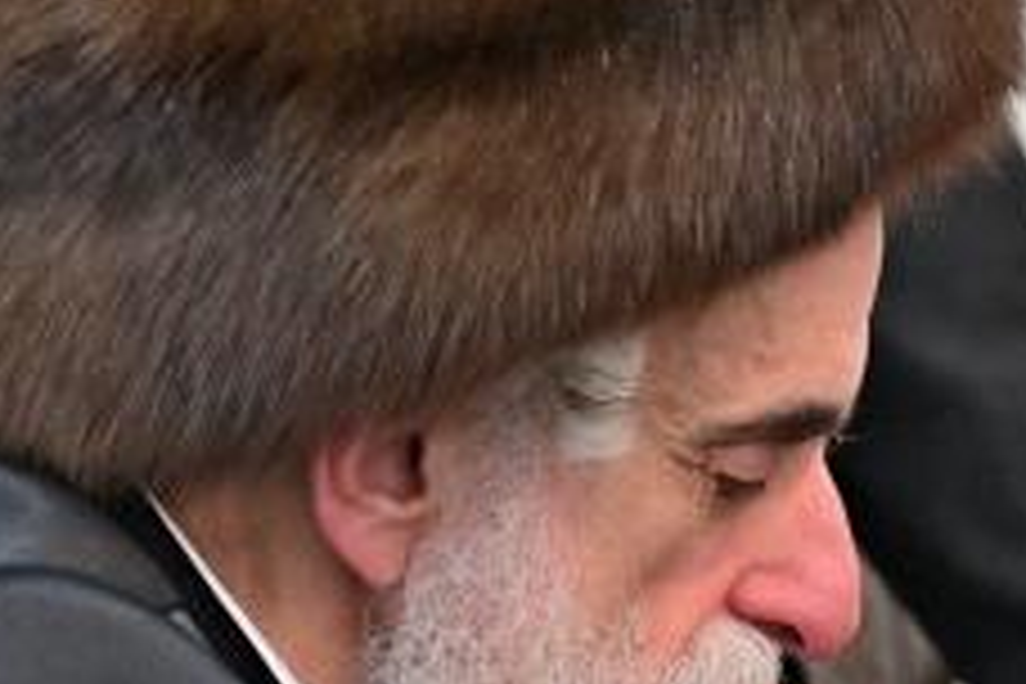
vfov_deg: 3.9
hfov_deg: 5.9
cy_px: 146
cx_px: 909
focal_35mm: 350
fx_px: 9974
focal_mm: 78
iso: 1600
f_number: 4
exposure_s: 1/320
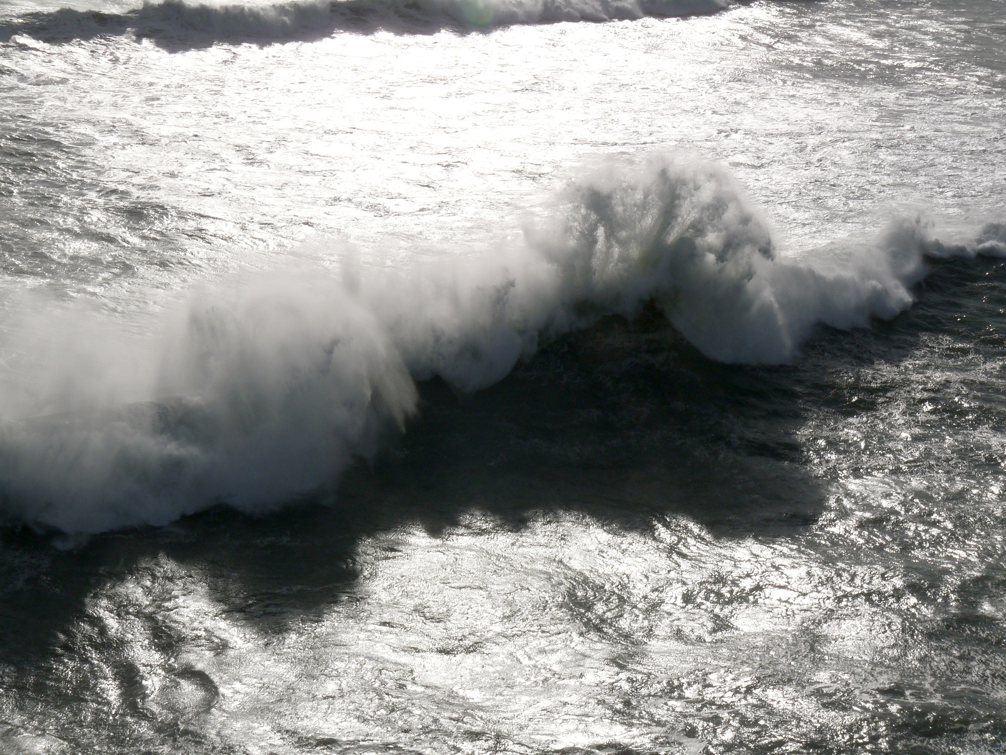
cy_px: 378
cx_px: 503
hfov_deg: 27.0
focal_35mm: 72
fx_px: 2092
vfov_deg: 20.4
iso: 100
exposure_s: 1/1300
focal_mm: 12.8
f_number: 8
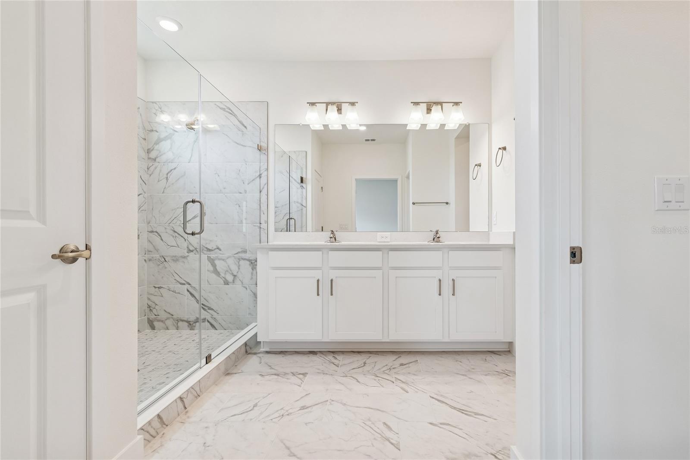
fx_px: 287
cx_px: 345
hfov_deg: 100.4
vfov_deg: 77.3
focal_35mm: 15
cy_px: 230
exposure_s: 1/15
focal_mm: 10
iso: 100
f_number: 7.1
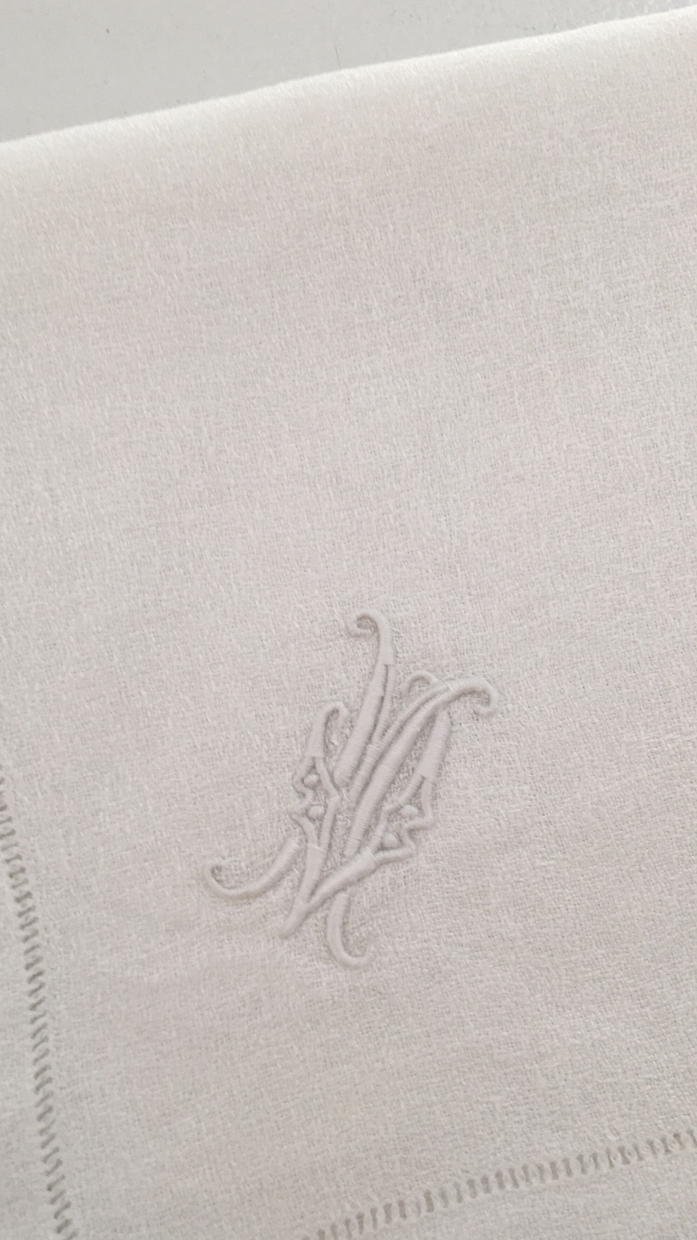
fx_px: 1183
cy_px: 654
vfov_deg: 55.3
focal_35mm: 36
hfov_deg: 32.8
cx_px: 356
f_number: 2.2
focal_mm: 4.15
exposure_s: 1/50
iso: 25
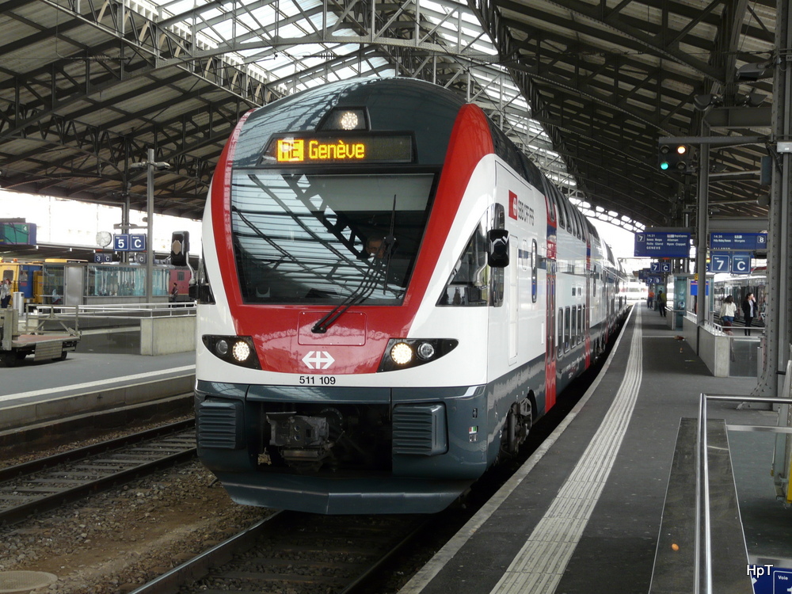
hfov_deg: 34.9
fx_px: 1258
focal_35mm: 55
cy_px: 297
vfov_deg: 26.6
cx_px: 396
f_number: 4
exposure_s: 1/125
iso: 100
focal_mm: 9
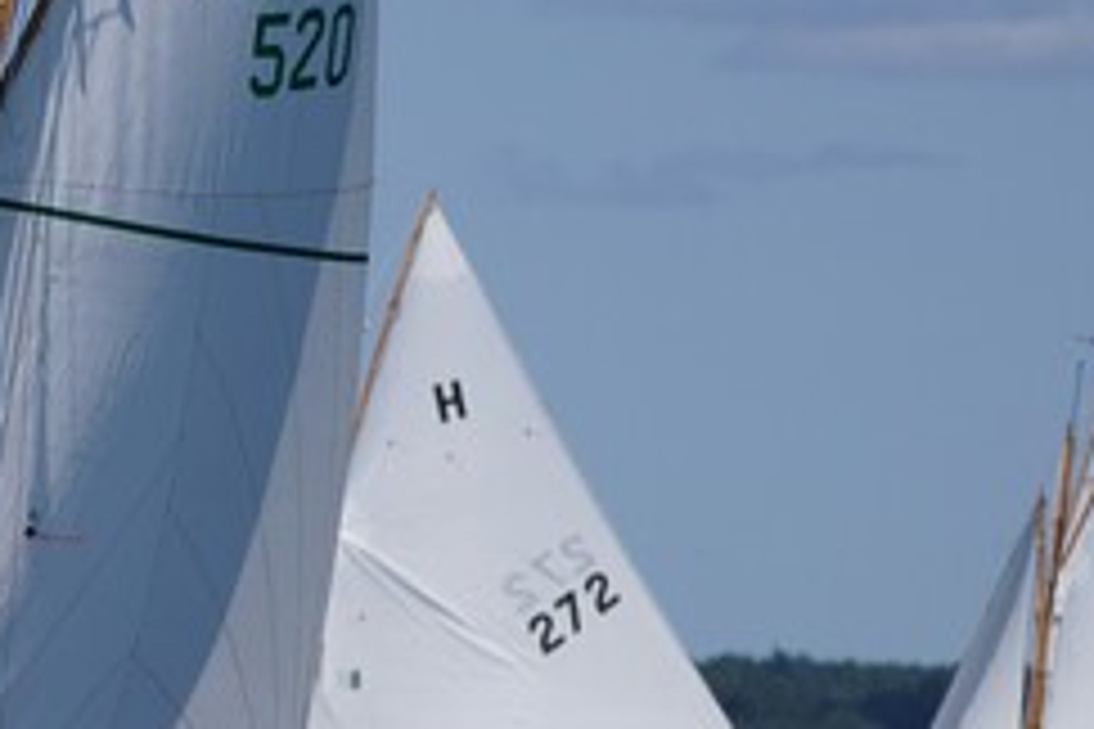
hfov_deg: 2.5
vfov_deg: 1.7
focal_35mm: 831
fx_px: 25251
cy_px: 452
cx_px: -387
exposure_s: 1/1600
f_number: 5
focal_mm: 168
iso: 125
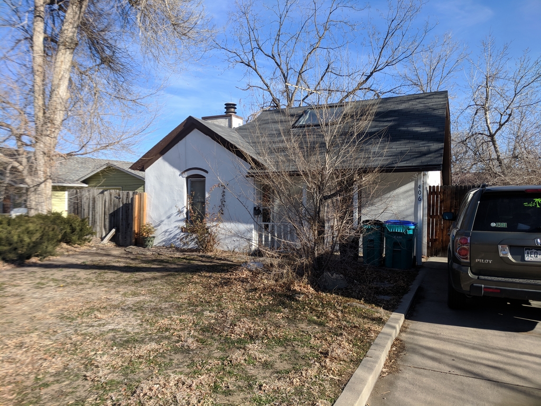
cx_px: 270
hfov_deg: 67.3
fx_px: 406
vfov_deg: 53.1
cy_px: 203
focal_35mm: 26
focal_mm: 4.67
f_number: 2
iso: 50
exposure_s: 1/1149
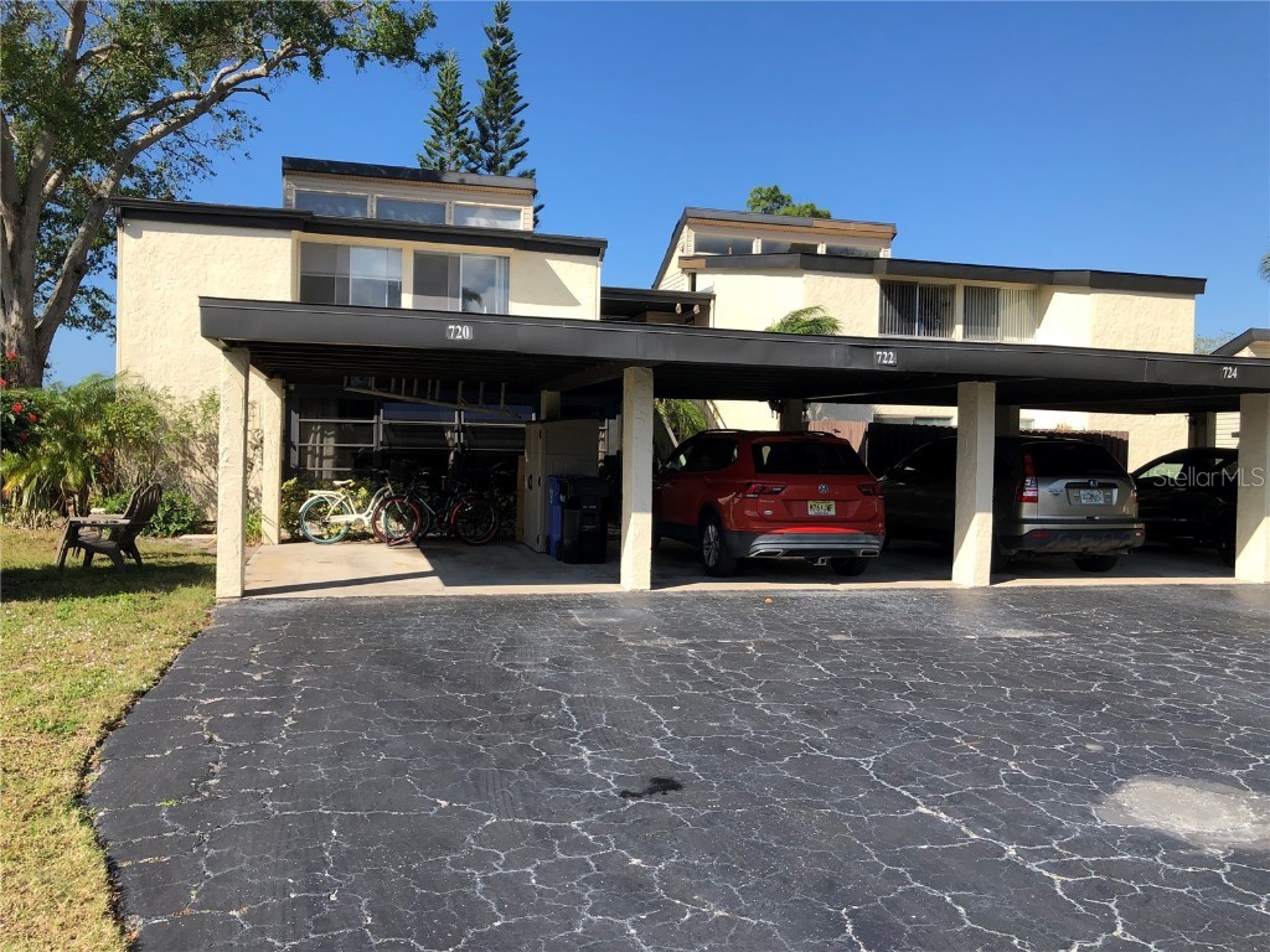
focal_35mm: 28
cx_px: 635
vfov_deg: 49.7
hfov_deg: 63.4
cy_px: 476
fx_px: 1027
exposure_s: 1/1412
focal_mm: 3.99
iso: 20
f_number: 1.8
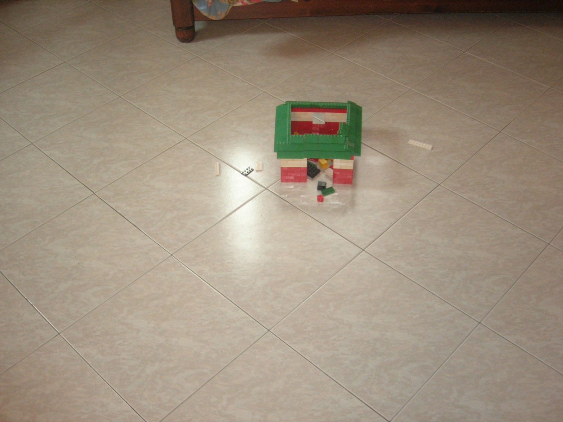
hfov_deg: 45.8
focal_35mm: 41
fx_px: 667
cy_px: 211
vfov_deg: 35.1
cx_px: 282
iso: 200
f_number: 2.9
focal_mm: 8.5
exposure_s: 1/15
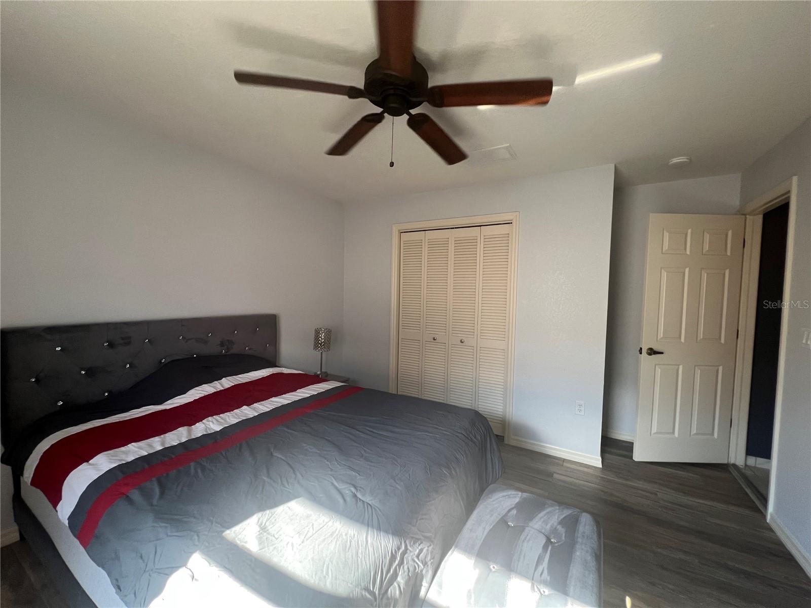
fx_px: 305
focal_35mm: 13
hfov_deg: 106.2
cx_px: 406
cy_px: 304
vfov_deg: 89.9
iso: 100
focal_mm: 1.57
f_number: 1.8
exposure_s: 1/99
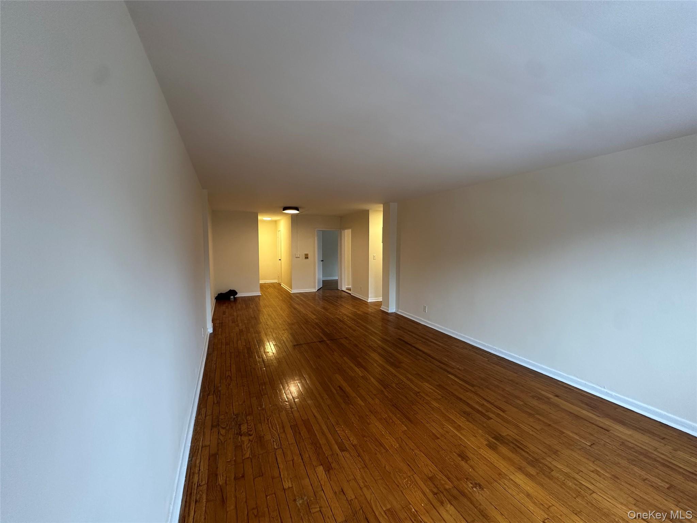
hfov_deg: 102.1
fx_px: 282
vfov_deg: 85.7
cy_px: 262
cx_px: 348
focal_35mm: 14
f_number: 2.2
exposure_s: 1/60
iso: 200
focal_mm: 2.22
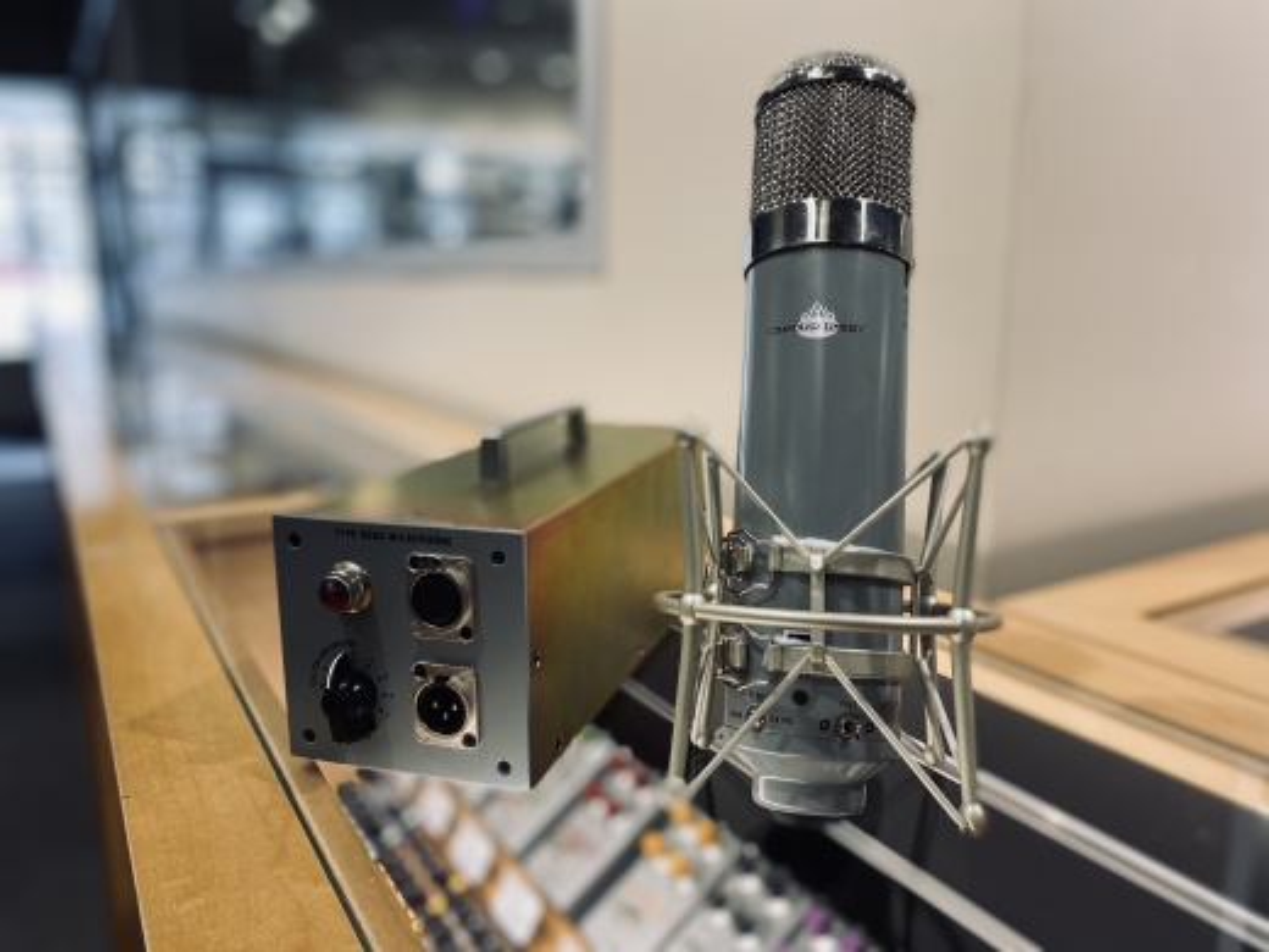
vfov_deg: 53.1
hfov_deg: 67.3
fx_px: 953
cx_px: 634
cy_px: 476
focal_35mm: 26
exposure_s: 1/120
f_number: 1.8
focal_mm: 4.25
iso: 80
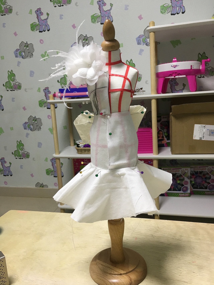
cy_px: 142
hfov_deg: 48.2
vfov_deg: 61.7
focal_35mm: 29
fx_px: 239
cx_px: 107
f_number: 2.2
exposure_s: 1/33
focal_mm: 4.15
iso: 80
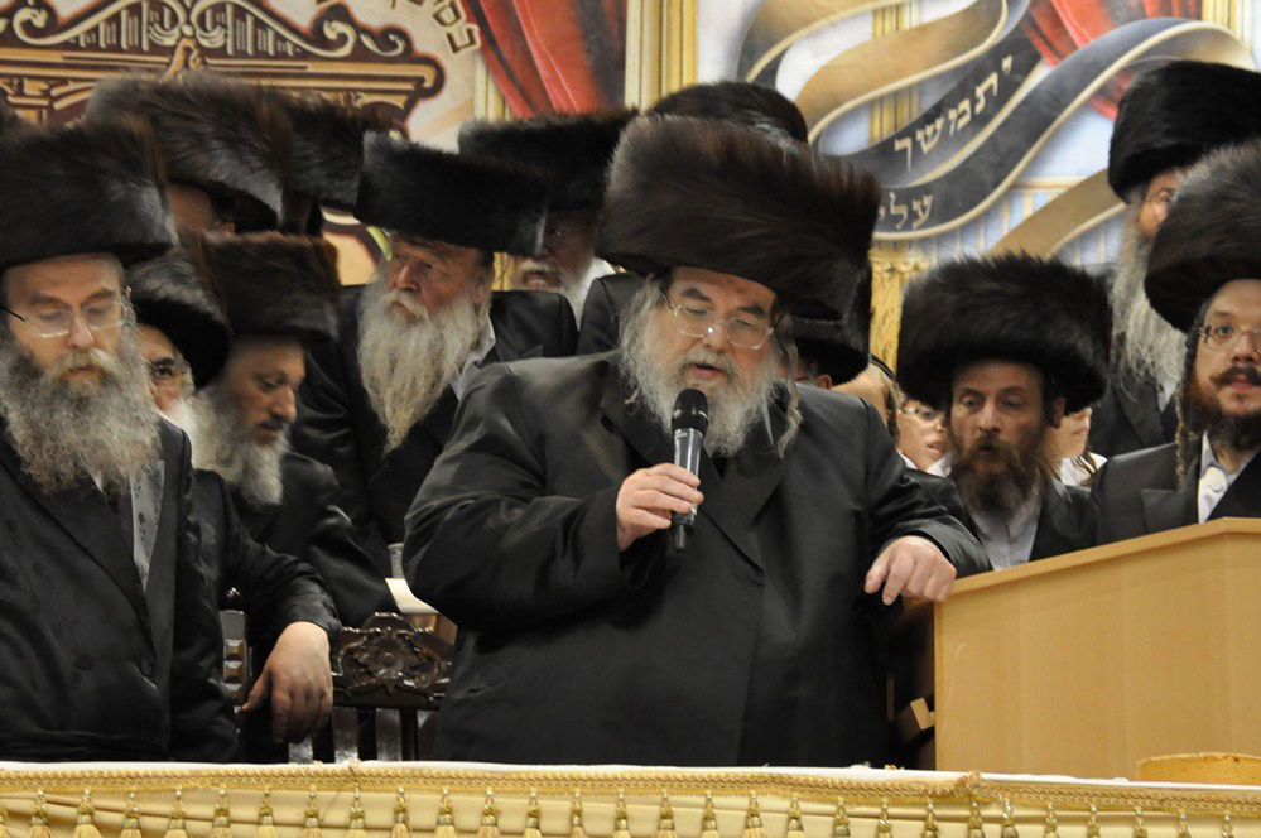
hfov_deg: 17.5
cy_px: 419
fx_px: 4094
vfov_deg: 11.7
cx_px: 630
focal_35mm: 117
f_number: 5.6
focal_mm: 78
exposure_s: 1/40
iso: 1600
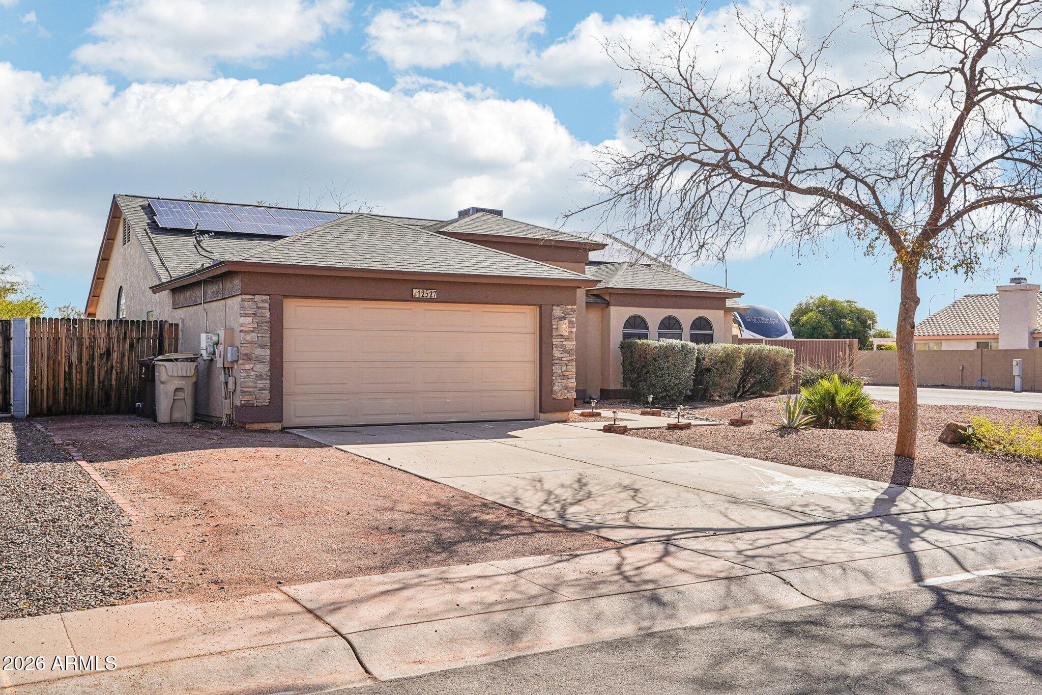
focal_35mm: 32
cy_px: 348
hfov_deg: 59.5
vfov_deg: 41.7
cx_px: 521
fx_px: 912
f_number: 8
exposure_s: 1/1250
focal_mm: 31.5
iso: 400
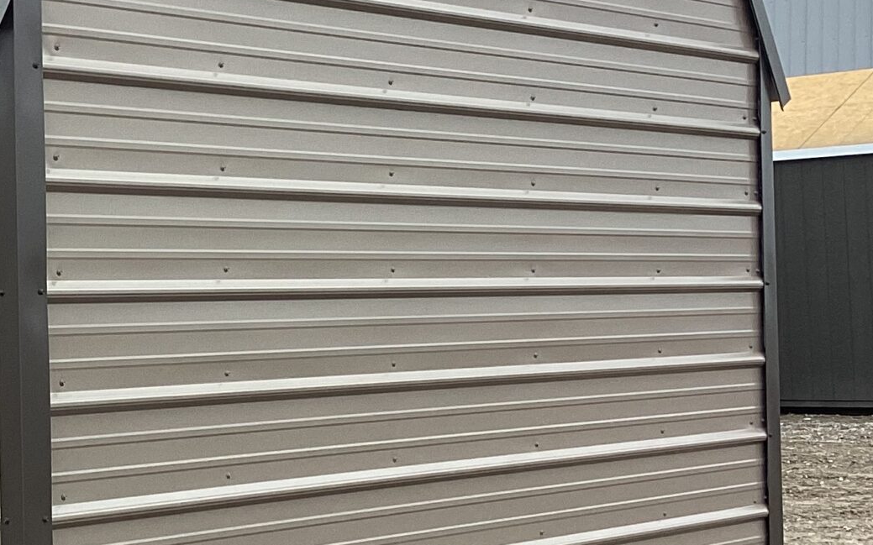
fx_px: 1927
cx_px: 25
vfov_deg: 16.1
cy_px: 289
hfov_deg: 24.5
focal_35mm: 81
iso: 40
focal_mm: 3.3
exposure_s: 1/120
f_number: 2.4
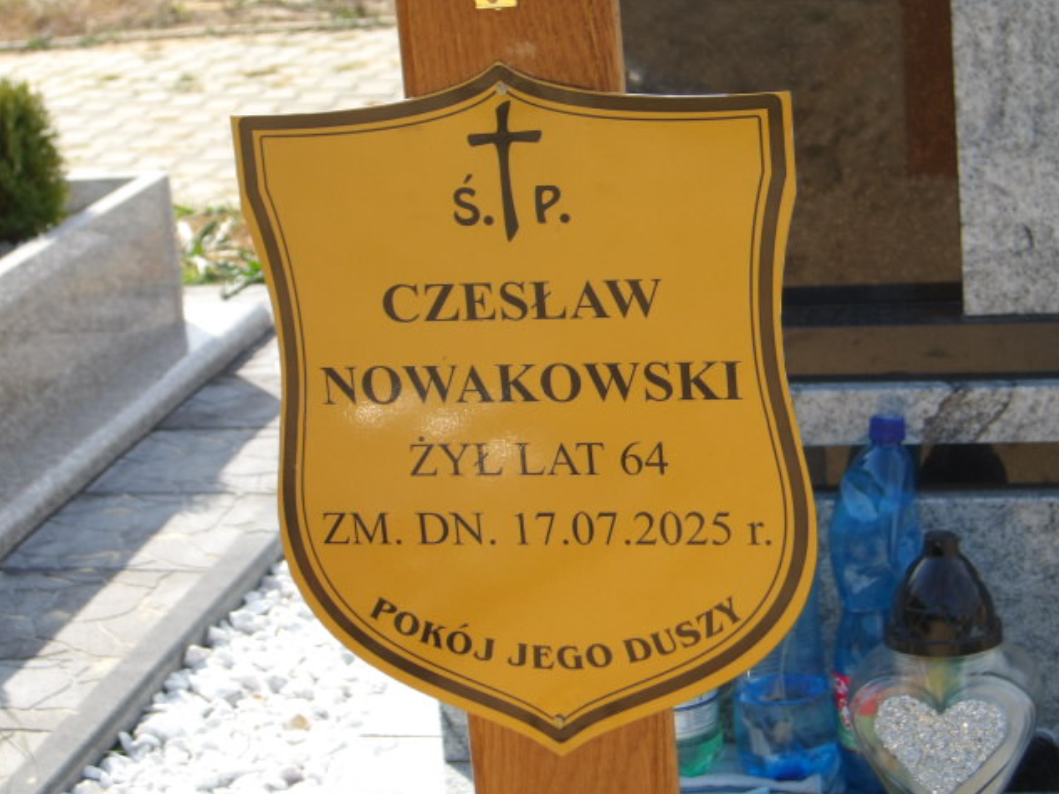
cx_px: 529
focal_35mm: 88
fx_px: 2693
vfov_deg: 16.8
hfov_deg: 22.2
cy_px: 400
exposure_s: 1/201
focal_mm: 15.6
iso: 100
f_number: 5.6
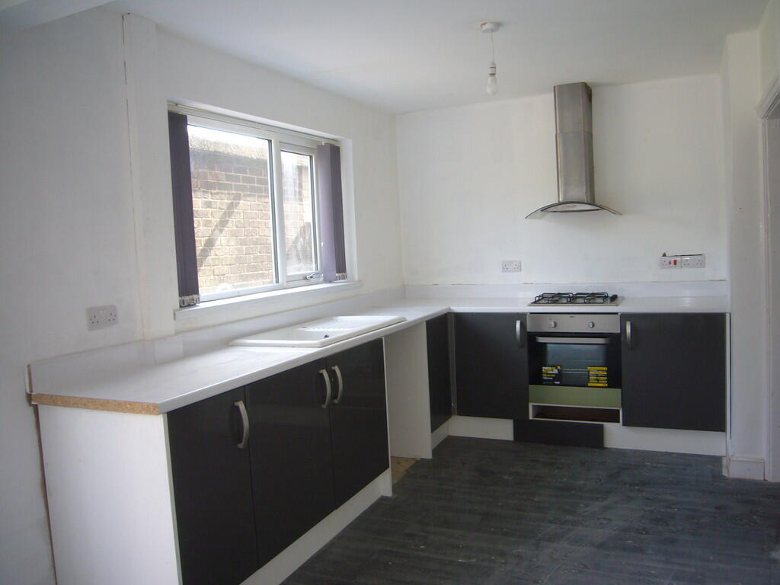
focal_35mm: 28
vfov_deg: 49.7
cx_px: 390
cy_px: 292
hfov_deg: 63.4
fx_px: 631
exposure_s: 1/50
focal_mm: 4.6
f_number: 2.8
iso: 80
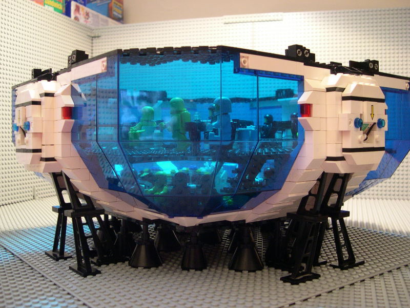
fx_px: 450
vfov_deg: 37.7
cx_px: 205
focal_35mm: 38
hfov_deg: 49.0
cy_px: 154
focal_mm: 8
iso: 400
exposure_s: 1/12.4
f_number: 2.8
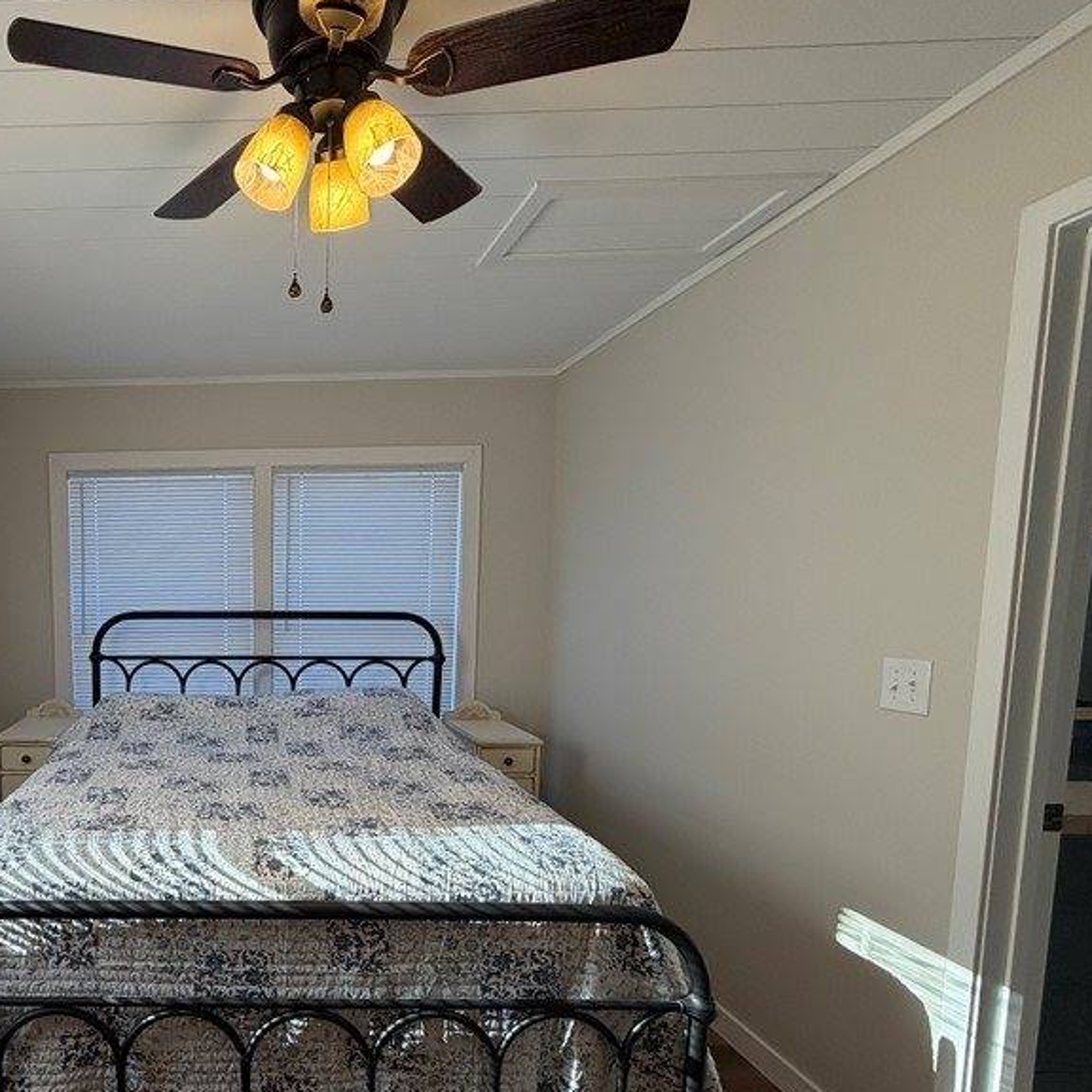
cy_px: 675
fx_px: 785
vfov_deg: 68.7
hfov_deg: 63.6
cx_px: 220
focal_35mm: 22
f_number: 2.2
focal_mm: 2.22
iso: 160
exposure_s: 1/120
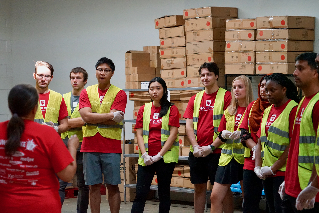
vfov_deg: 13.0
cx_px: 160
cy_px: 106
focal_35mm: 105
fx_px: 930
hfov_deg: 19.5
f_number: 6.3
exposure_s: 1/125
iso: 6400
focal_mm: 105
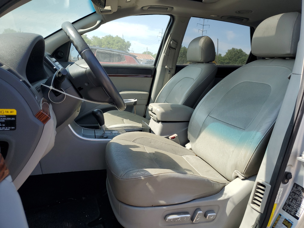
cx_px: 152
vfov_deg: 53.1
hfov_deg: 67.3
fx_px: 228
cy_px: 114
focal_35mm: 26
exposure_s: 1/1250
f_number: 1.5
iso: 50
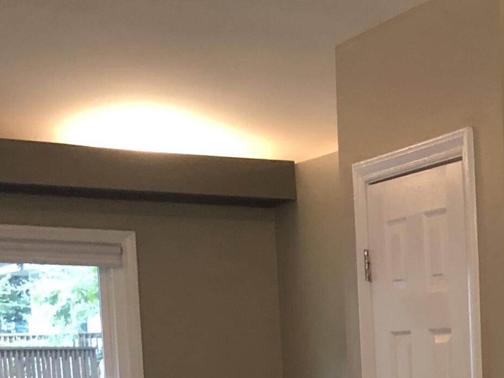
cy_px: 545
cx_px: 665
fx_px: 1325
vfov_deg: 15.2
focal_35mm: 91
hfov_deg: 19.7
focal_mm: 3.99
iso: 64
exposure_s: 1/15
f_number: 1.8
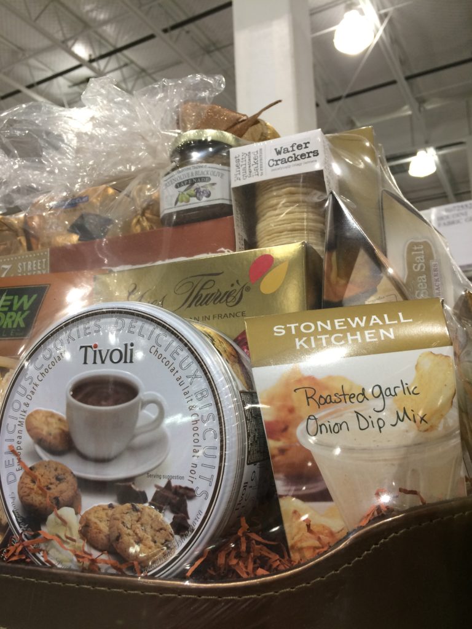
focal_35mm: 29
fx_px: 527
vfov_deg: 61.7
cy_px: 314
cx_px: 236
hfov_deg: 48.2
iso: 80
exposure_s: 1/30
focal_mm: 4.15
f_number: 2.2
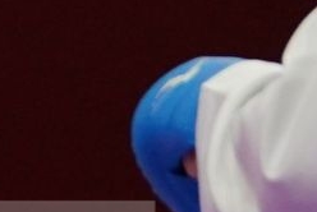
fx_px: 26139
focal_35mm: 2965
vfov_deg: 0.5
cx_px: -831
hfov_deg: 0.7
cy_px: -137
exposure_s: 1/1000
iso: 2500
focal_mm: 273
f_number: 4
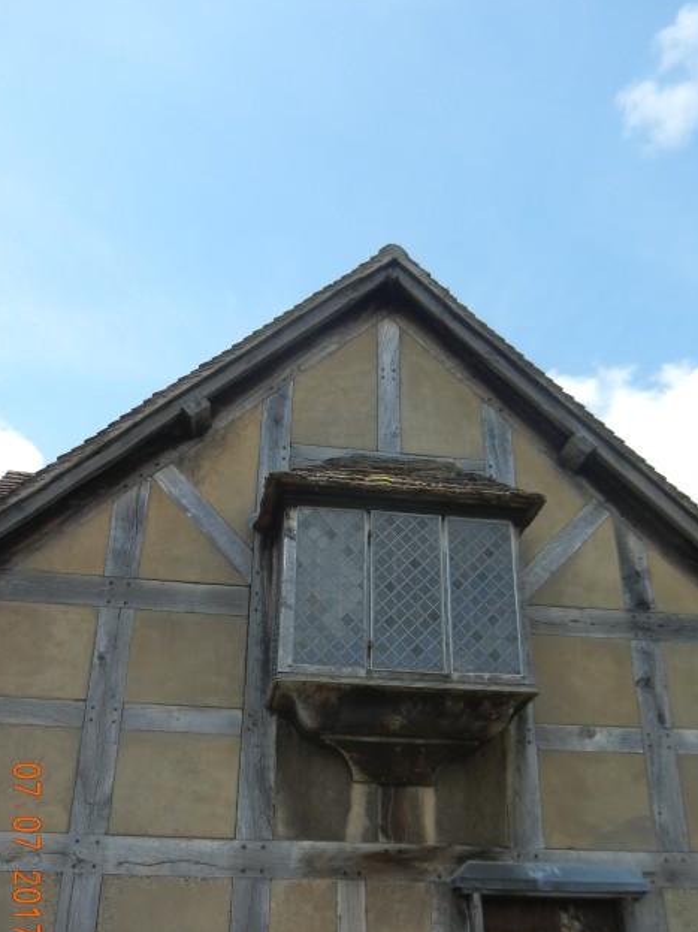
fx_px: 995
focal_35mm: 37
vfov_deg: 49.9
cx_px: 368
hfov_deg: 38.6
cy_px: 542
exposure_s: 1/955
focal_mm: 5.4
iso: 160
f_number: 3.5
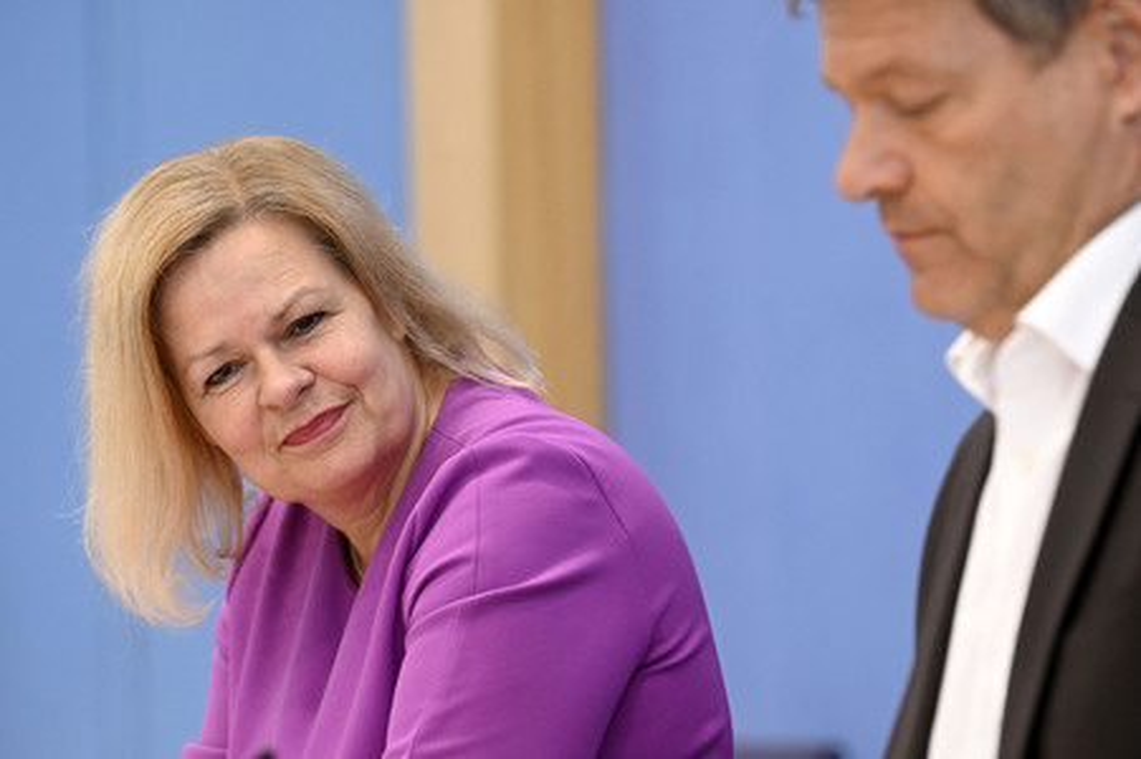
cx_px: 570
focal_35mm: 200
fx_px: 6334
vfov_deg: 6.9
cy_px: 380
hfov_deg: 10.3
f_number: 5.6
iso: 3200
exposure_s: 1/500
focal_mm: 200
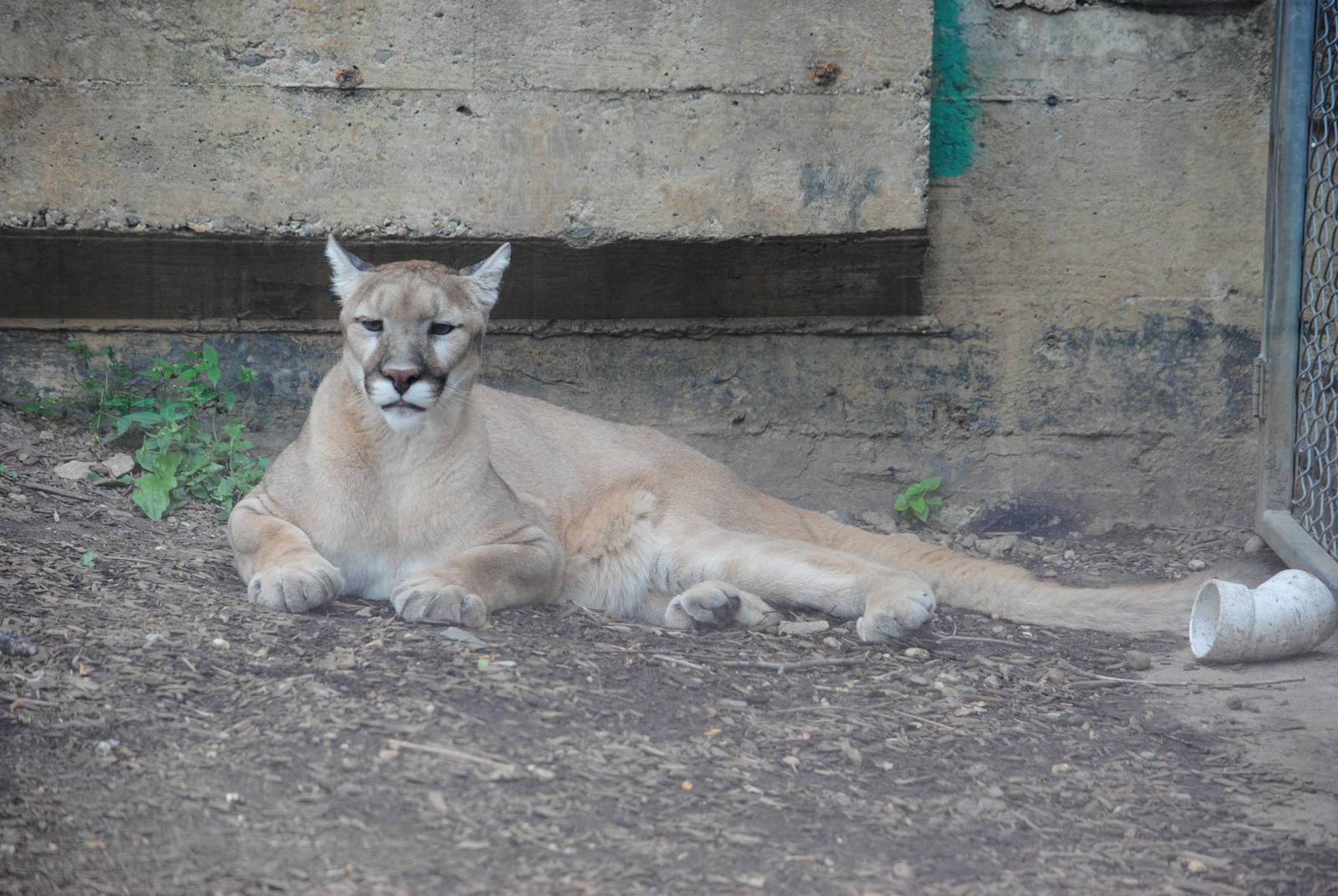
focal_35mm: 180
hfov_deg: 11.4
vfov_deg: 7.7
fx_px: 6698
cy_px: 448
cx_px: 669
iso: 360
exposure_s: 1/125
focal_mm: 120
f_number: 4.8
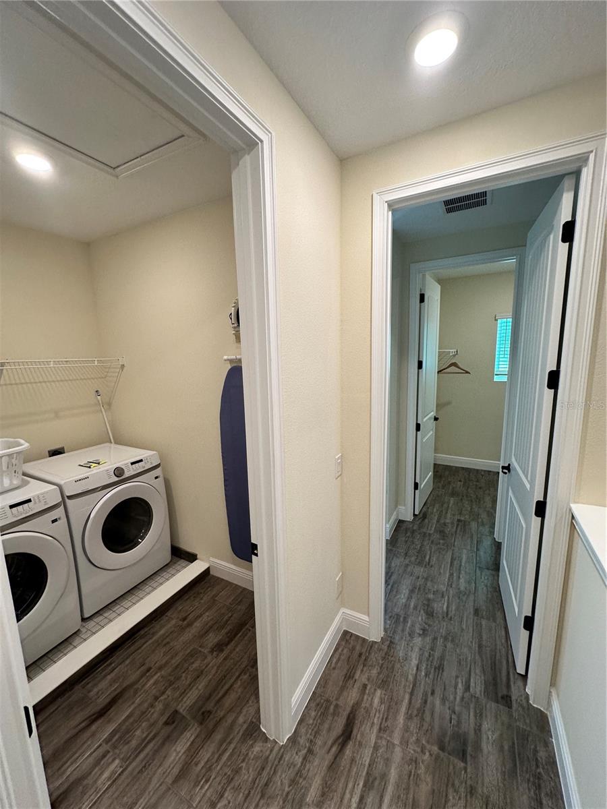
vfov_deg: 102.1
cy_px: 404
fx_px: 327
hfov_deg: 85.7
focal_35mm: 14
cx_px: 304
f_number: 2.2
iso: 160
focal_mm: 2.22
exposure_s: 1/120
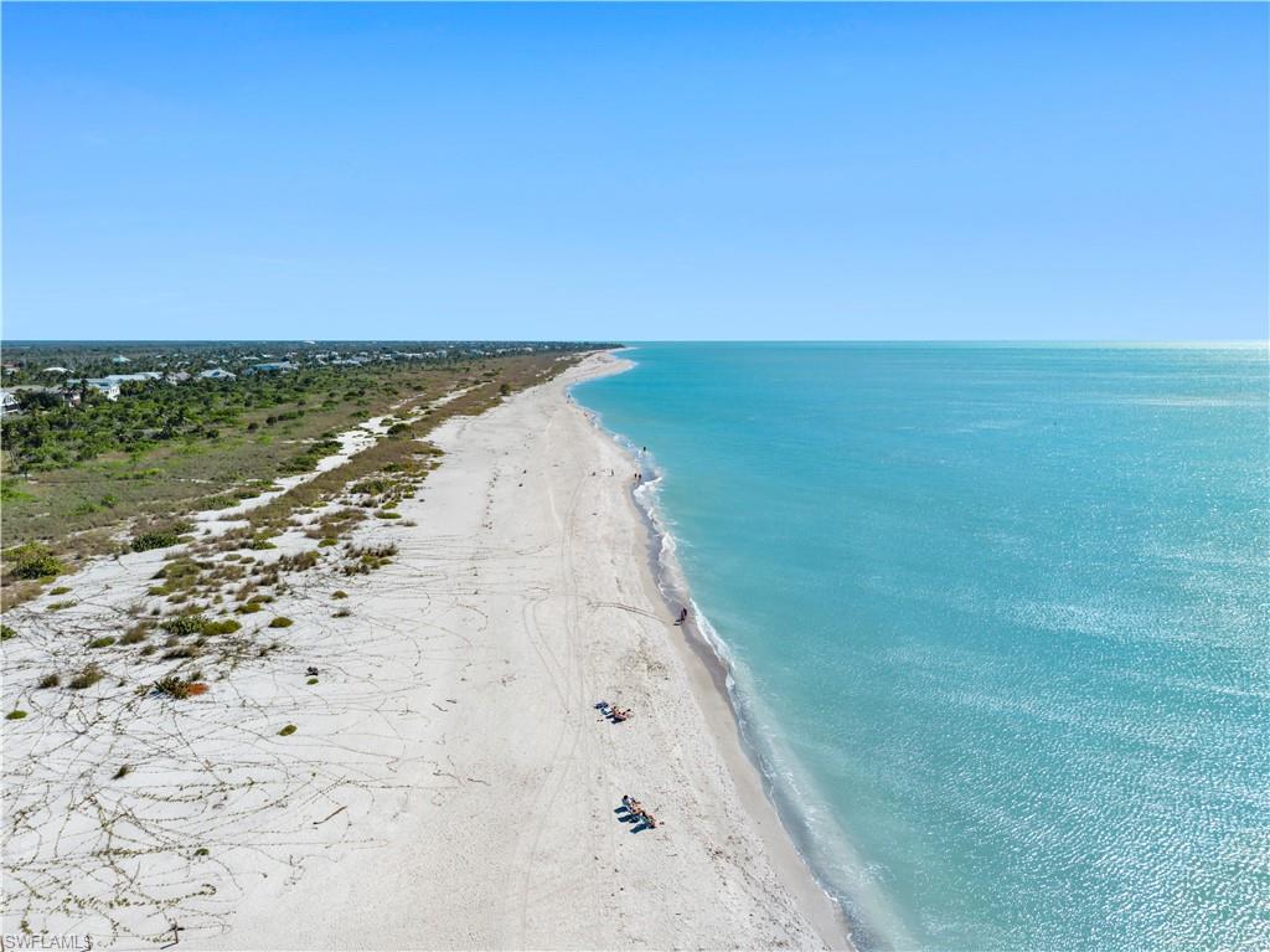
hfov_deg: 71.6
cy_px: 476
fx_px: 880
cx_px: 635
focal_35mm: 24
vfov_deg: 56.8
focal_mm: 8.67
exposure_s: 1/640
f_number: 1.8
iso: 100
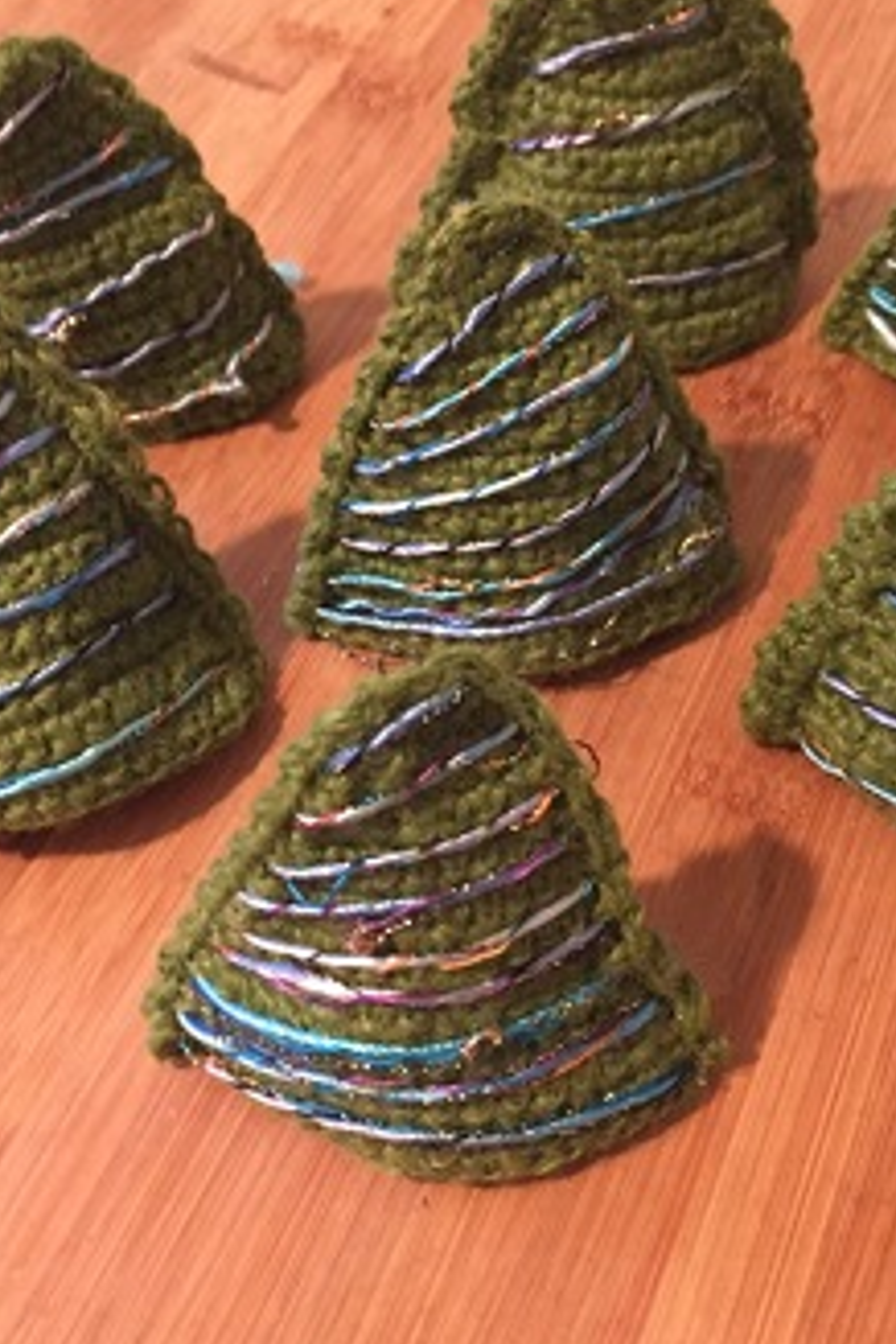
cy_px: 637
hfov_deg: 31.2
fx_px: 1605
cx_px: 448
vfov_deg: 45.4
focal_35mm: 43
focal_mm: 4.15
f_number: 2.2
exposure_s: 1/17
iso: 250
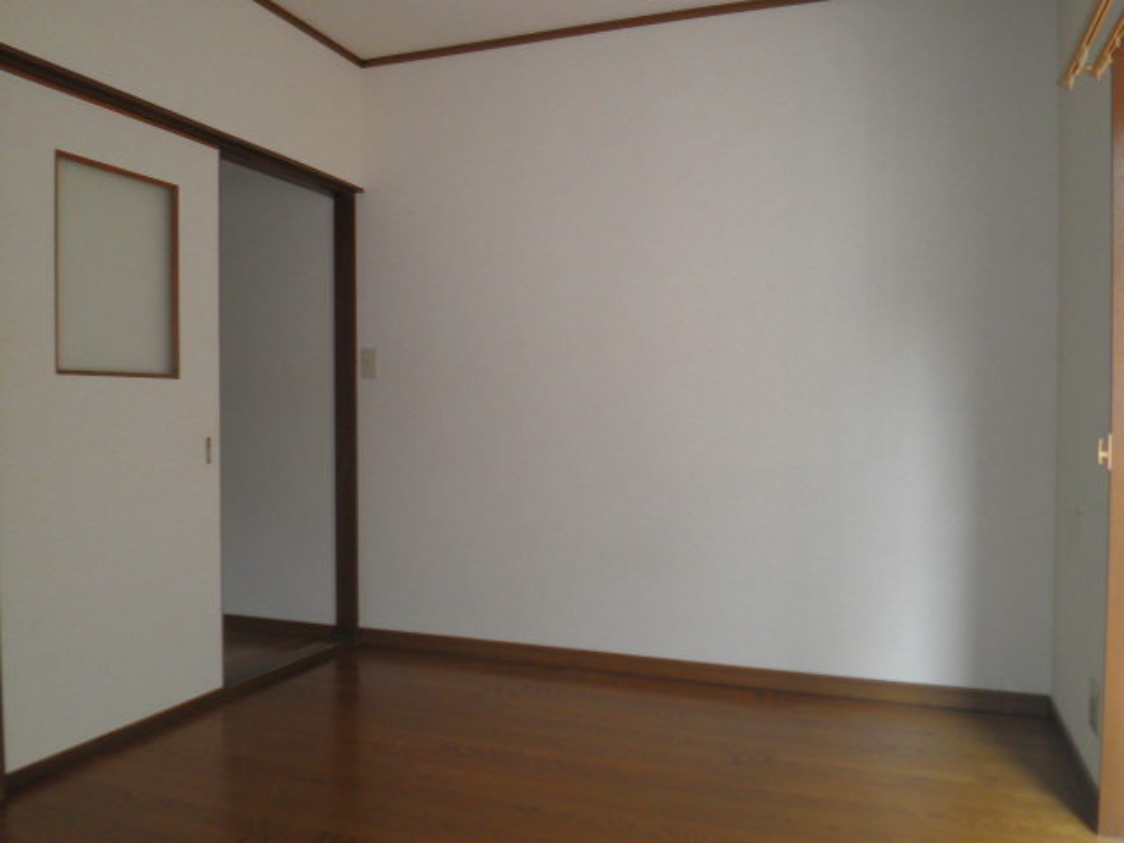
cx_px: 562
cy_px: 422
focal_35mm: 26
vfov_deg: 53.1
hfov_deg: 67.3
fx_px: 844
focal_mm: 4.7
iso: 80
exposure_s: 1/30
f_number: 2.8
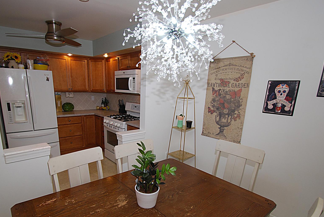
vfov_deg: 61.3
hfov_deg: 83.6
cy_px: 135
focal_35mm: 20
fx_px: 180
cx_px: 143
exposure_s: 1/60
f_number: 4
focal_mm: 10
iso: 200
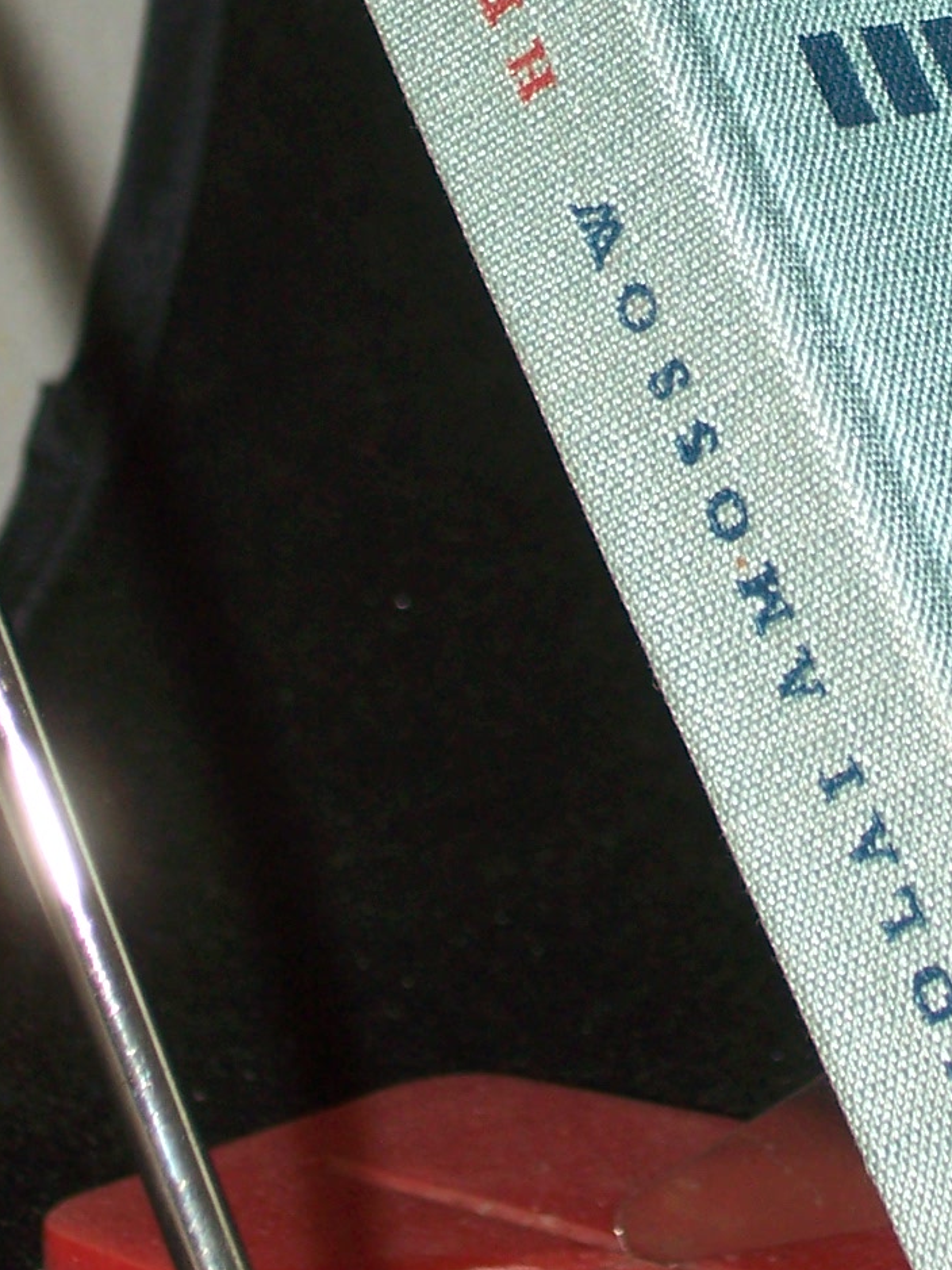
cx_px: 815
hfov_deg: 9.1
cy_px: 41
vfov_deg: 12.1
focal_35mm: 162
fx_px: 5942
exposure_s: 1/80
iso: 80
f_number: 3.6
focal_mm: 11
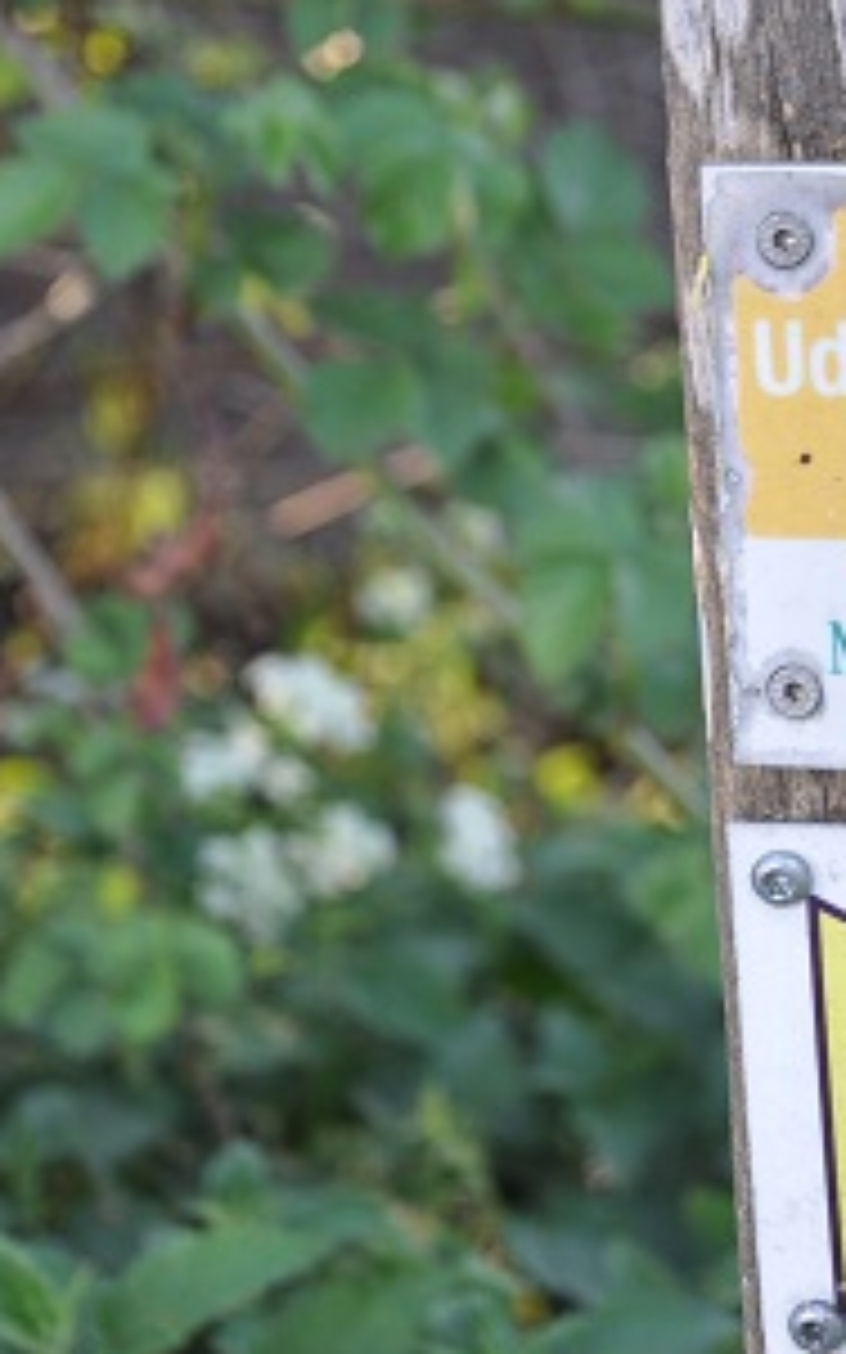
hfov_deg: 12.2
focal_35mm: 104
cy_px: 675
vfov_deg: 20.0
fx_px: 3838
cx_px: 1102
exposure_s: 1/100
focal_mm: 34
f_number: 5
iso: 400
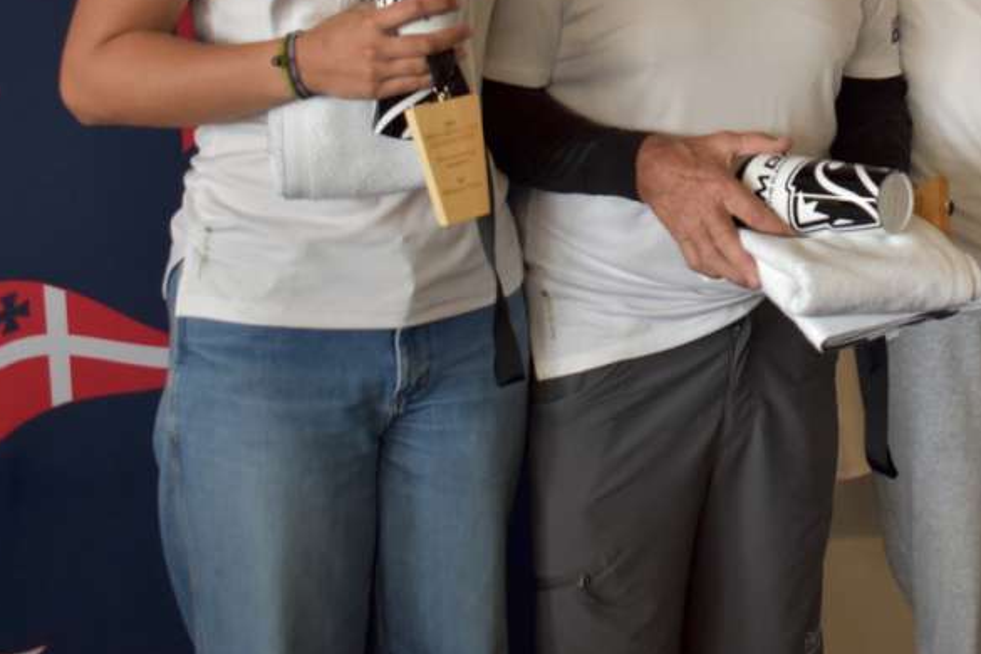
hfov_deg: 24.4
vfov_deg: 16.8
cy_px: 29
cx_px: 952
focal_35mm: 80
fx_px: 2180
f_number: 4
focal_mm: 26
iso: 400
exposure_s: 1/60
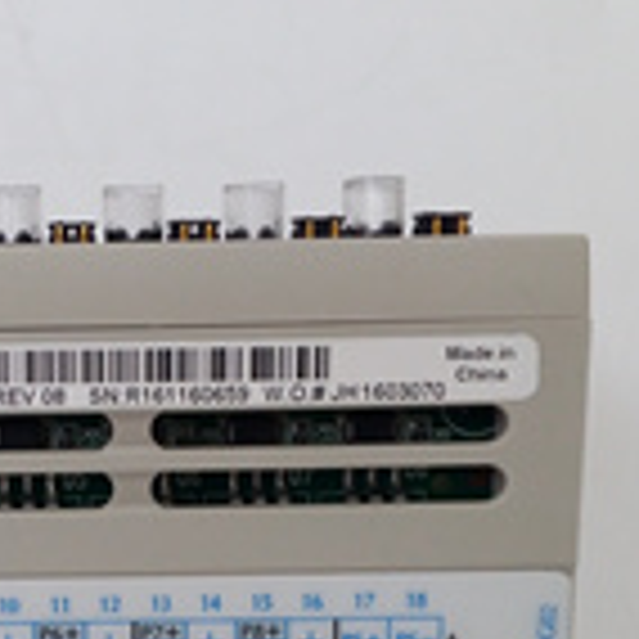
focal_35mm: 84
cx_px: 45
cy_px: 646
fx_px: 1754
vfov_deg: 20.0
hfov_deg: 20.2
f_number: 2
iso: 124
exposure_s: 1/33
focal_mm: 3.79
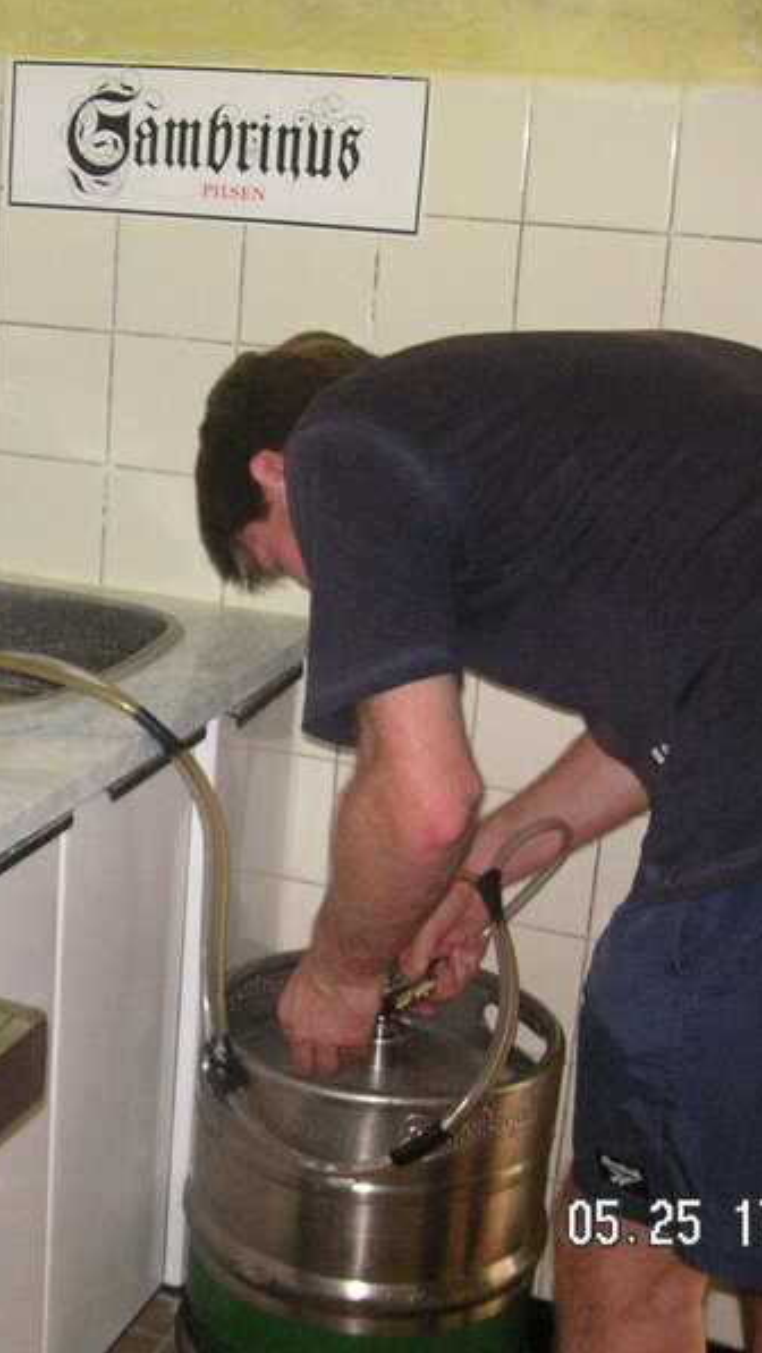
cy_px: 675
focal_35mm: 54
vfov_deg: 38.5
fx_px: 1939
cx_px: 84
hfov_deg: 21.8
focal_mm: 6.1
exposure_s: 1/45
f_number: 2.8
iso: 160
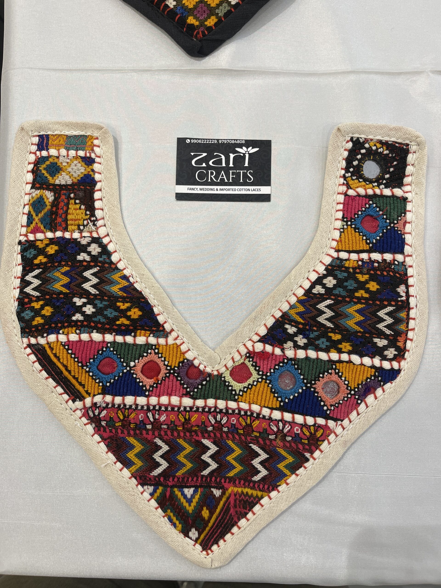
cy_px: 294
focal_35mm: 25
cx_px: 220
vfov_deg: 69.4
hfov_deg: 54.9
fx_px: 425
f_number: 1.6
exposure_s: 1/100
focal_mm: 5.1
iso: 100
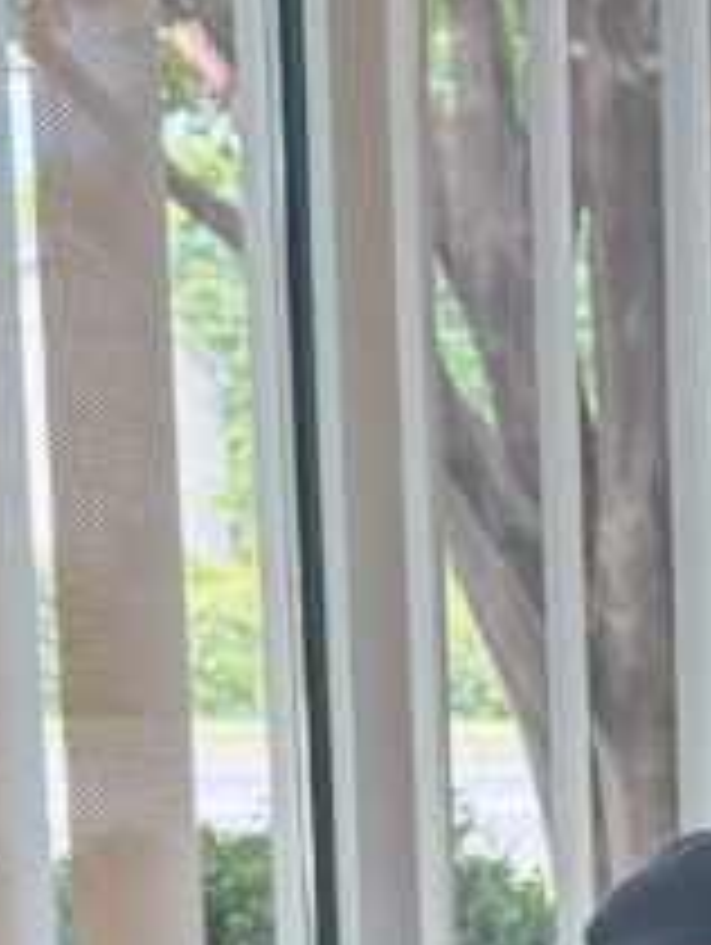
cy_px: 1215
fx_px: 3198
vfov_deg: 16.0
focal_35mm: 117
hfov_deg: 11.8
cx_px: 1224
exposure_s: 1/188
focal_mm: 6.76
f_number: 1.78
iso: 160
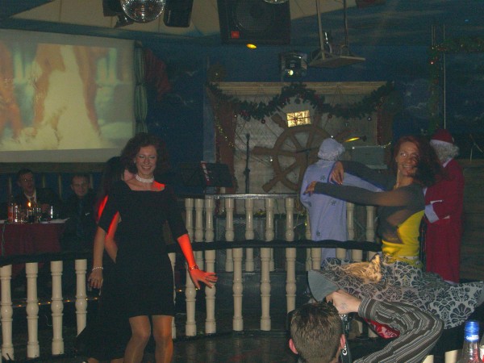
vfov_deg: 21.6
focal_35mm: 68
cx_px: 242
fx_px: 951
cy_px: 182
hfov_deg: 28.6
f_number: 4
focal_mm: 14.2
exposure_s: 1/60
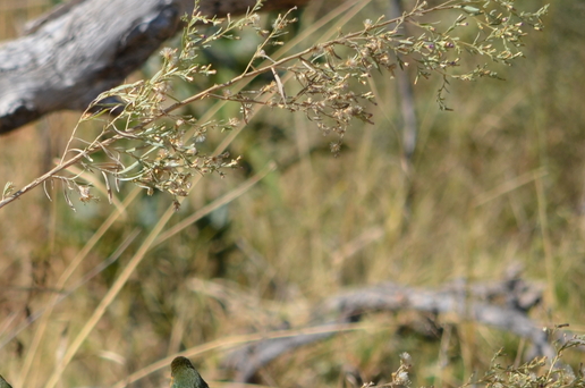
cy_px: 410
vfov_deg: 1.2
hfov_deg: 1.8
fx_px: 18117
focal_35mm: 1117
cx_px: -15
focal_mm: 300
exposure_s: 1/640
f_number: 6.3
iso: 200
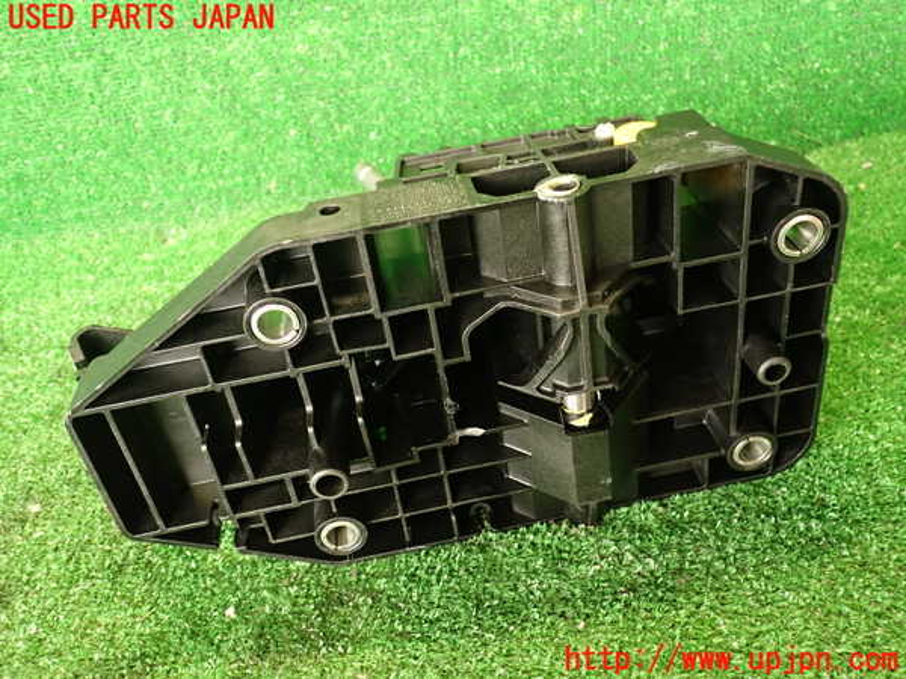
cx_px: 453
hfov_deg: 56.8
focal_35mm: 32
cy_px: 340
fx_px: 838
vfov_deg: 44.2
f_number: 2.4
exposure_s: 1/30
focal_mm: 5.79
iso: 640
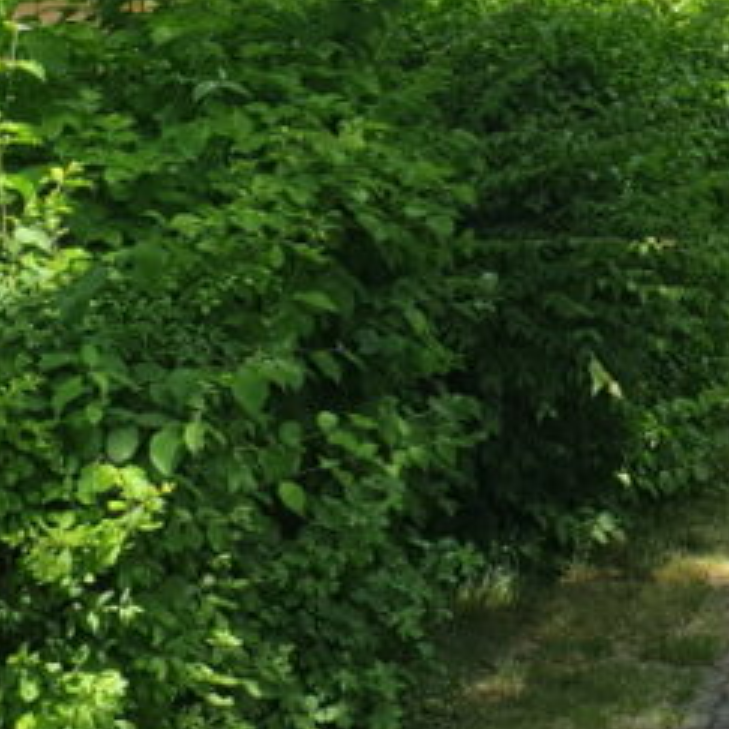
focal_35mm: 97
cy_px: -36
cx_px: 978
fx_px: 2311
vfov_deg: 17.4
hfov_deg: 16.8
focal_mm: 4.3
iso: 50
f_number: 2.4
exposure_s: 1/908
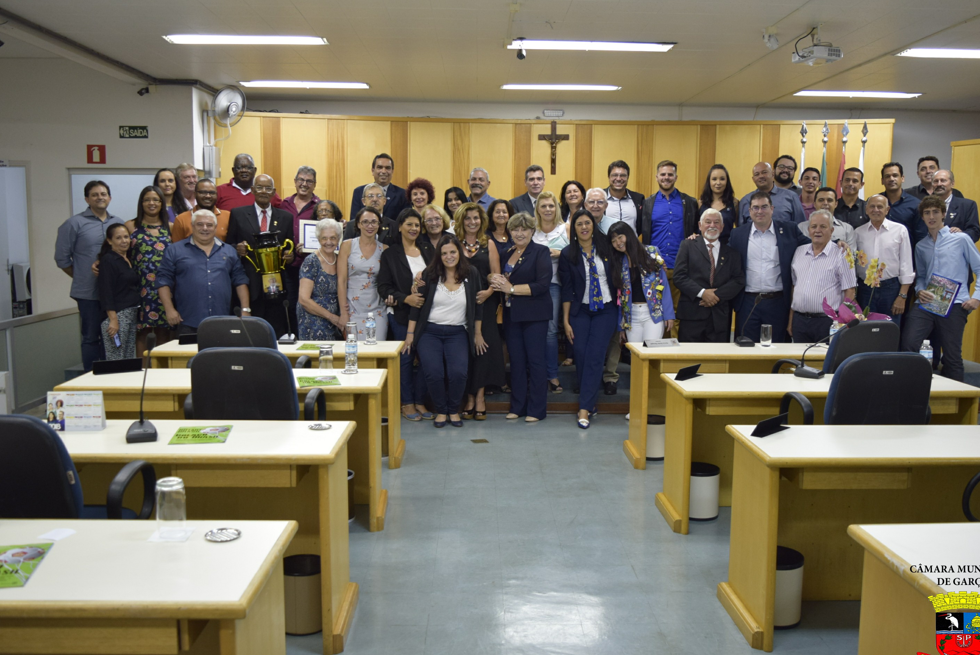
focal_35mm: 34
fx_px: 914
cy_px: 332
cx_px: 504
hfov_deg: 56.4
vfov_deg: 39.4
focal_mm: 21
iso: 800
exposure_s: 1/100
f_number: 4
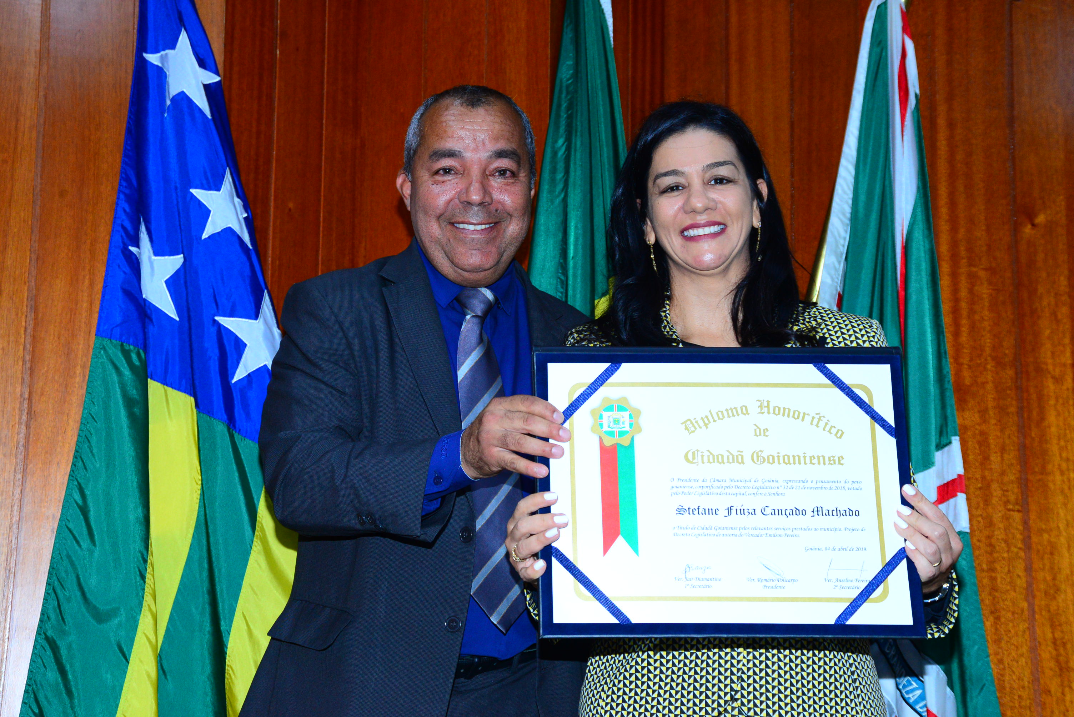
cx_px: 537
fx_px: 1970
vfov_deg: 20.6
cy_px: 358
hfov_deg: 30.5
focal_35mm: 66
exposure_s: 1/125
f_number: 5.6
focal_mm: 66
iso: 2500
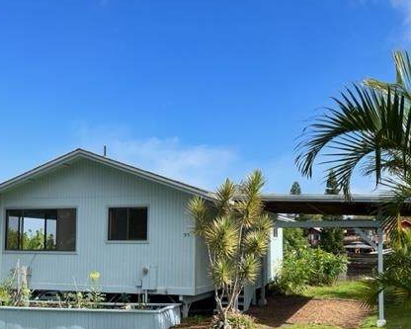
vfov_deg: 37.9
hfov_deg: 46.7
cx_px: 229
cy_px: 215
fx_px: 475
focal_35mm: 39
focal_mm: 5.7
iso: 50
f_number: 1.5
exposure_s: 1/3165
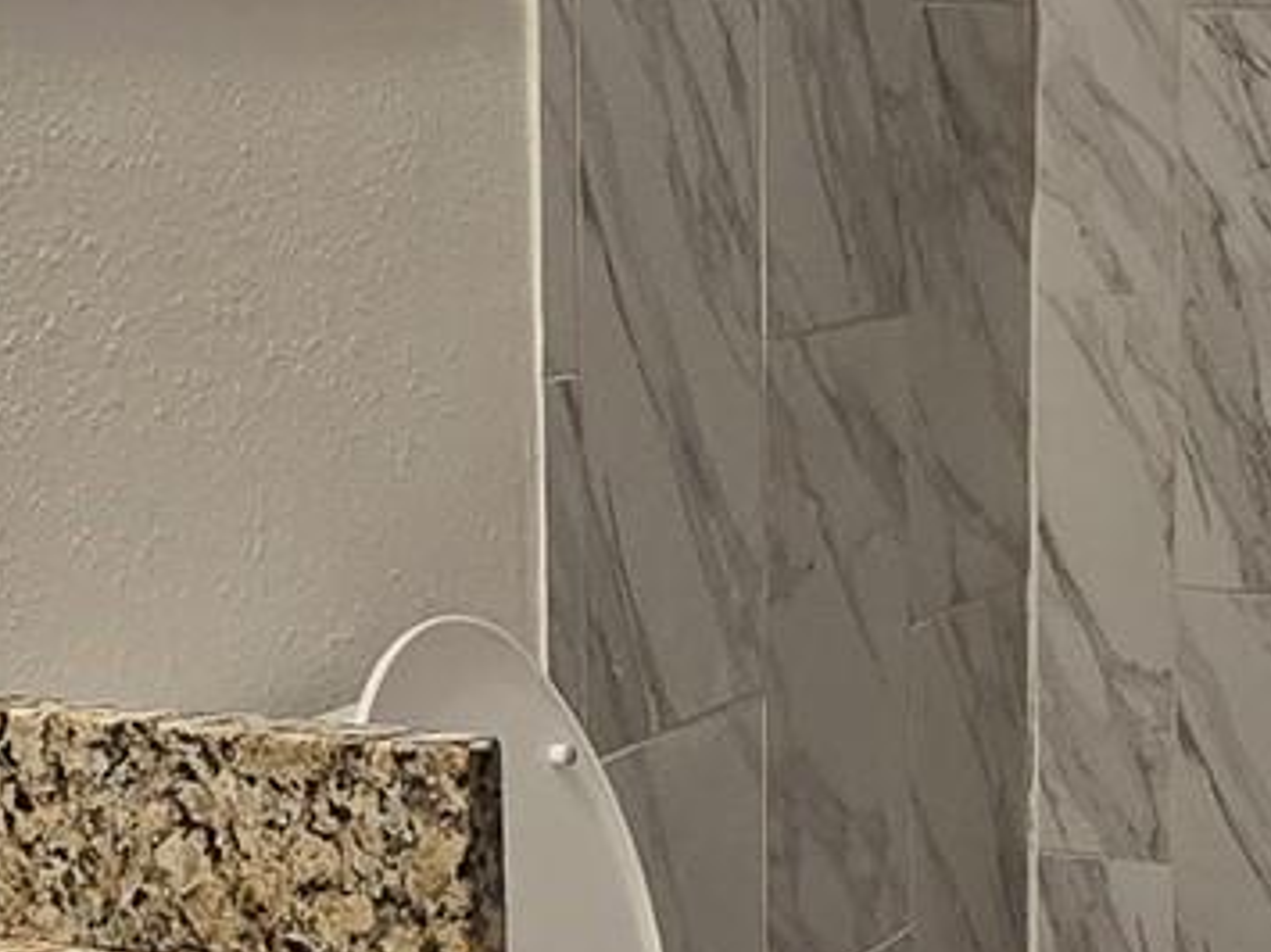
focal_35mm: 75
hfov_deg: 25.3
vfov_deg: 19.6
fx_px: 2753
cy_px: 311
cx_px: 1099
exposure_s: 1/60
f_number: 2.2
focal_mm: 2.2
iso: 160
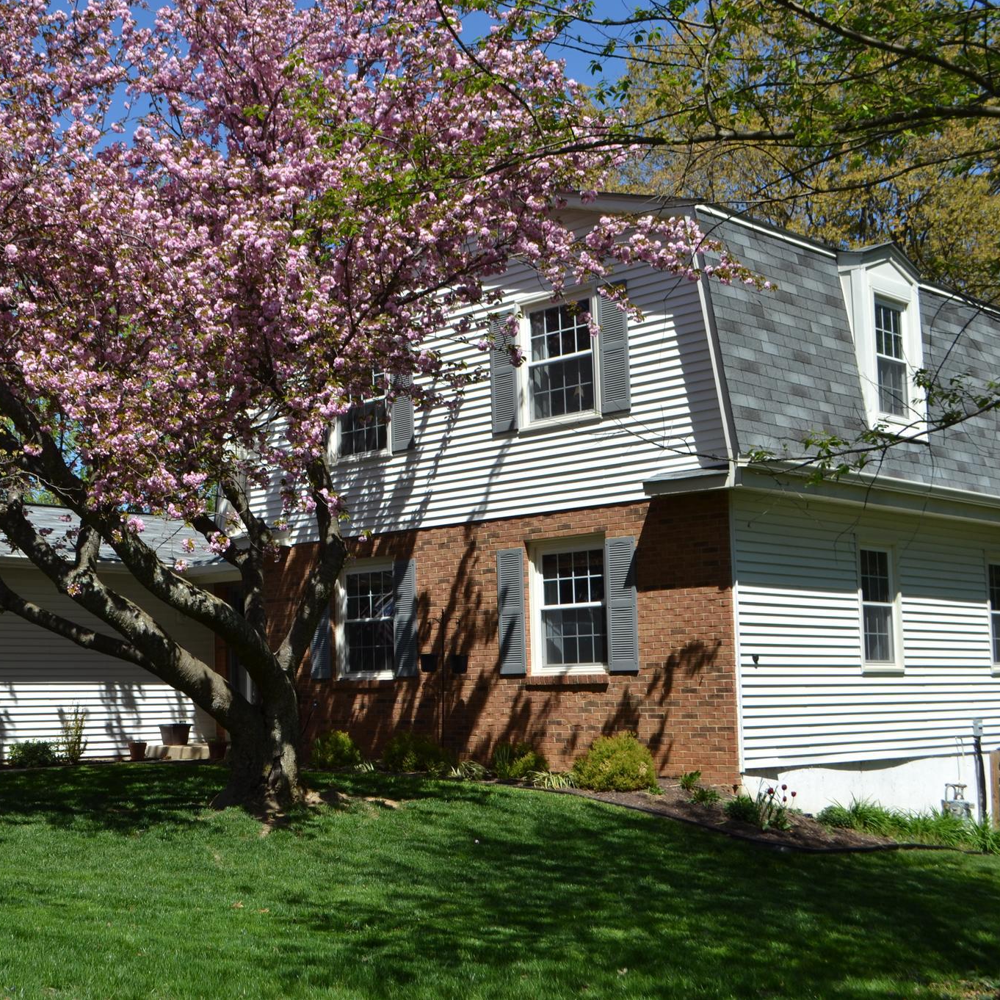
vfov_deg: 36.8
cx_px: 250
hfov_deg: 36.0
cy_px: 500
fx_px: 1503
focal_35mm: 46
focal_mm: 24
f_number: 8
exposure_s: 1/250
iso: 100
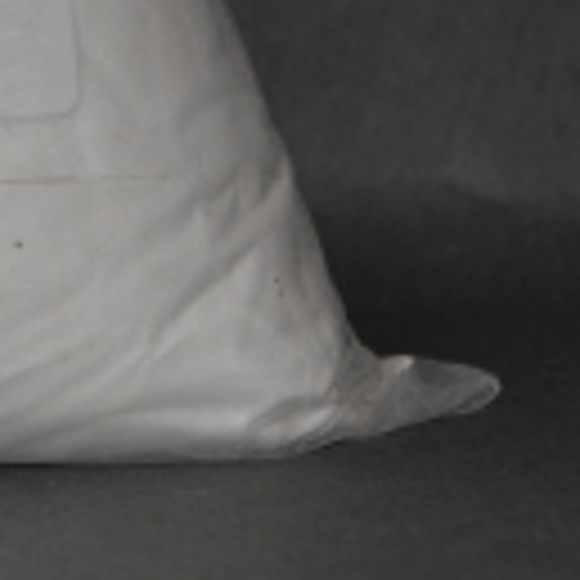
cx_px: -517
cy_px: -297
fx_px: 3147
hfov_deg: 9.9
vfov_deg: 10.2
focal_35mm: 166
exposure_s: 1/160
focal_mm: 28
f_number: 9
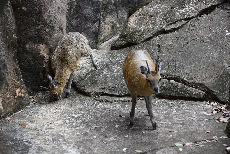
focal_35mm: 110
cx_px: 115
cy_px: 77
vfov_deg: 12.5
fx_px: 703
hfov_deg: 18.6
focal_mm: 110
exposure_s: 1/250
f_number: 4.5
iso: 450
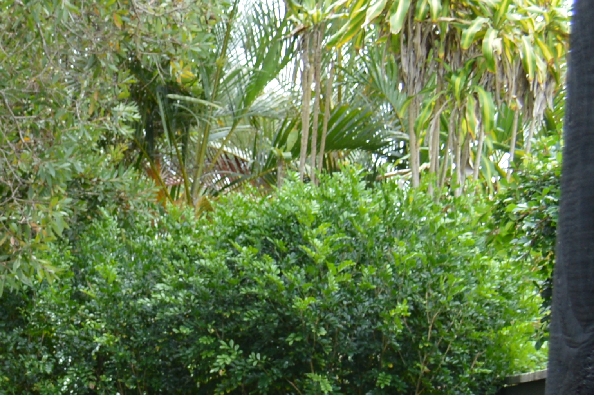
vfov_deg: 10.7
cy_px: 725
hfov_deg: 15.0
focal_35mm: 119
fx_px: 1961
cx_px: -472
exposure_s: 1/125
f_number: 5.6
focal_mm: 20
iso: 180
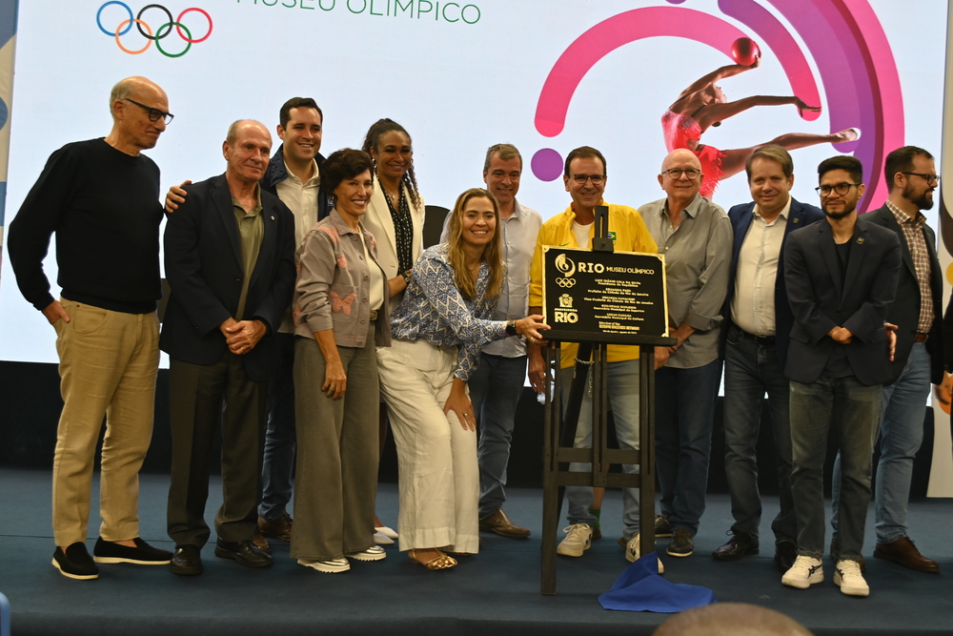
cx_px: 476
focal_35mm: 36
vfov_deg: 36.9
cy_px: 318
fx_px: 953
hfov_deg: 53.1
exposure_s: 1/30
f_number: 5.6
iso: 100
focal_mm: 24
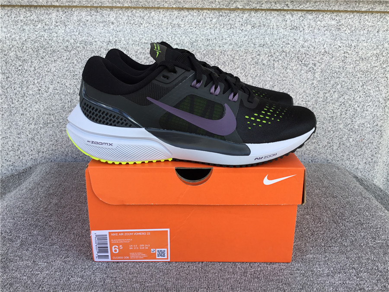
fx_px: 348
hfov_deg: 58.4
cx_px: 194
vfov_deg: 45.4
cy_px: 146
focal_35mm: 31
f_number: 2.4
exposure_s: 1/111
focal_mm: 3.3
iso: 25
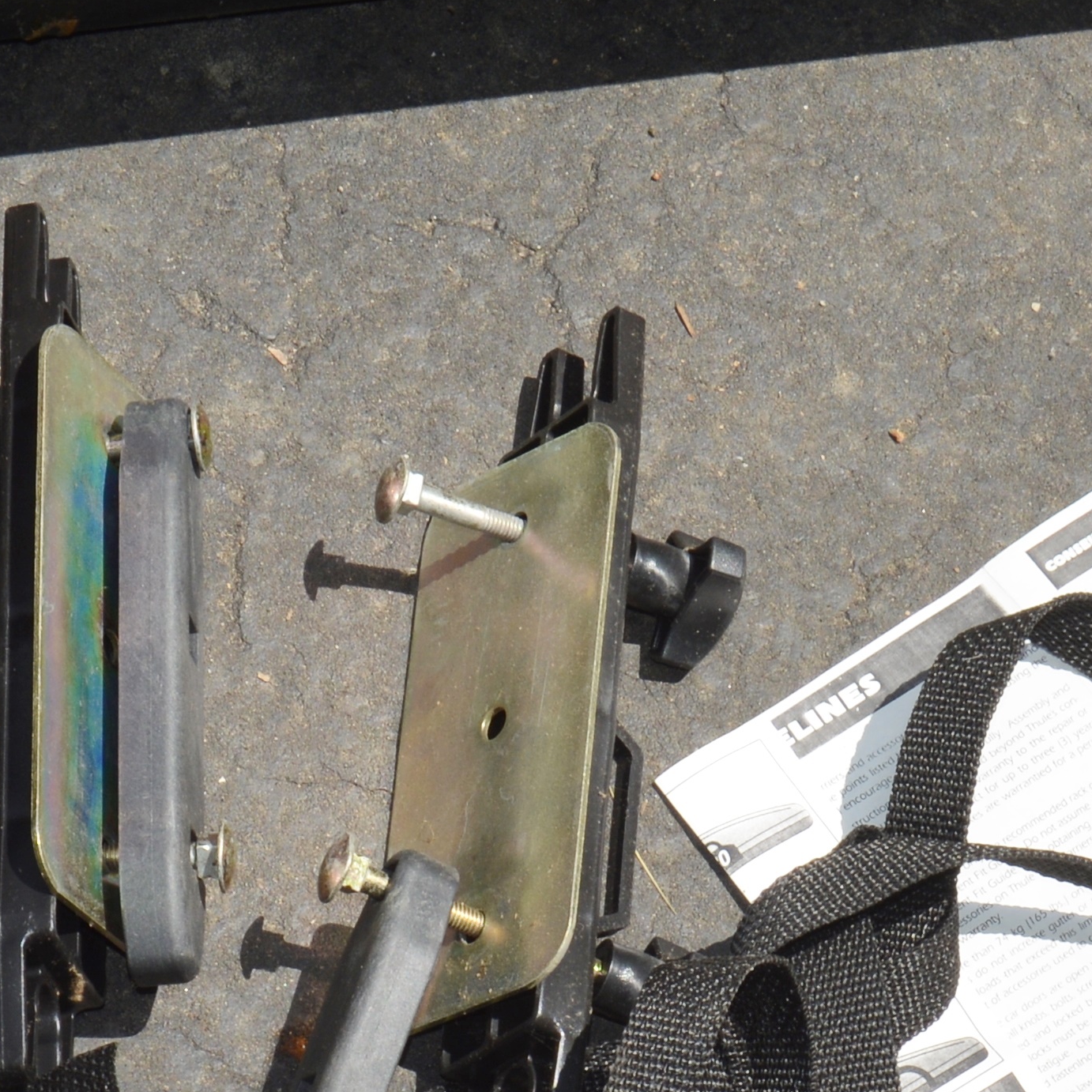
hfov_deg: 11.3
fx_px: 5532
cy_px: 1105
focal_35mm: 155
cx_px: 681
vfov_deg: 11.2
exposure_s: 1/200
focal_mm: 28
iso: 100
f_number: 11
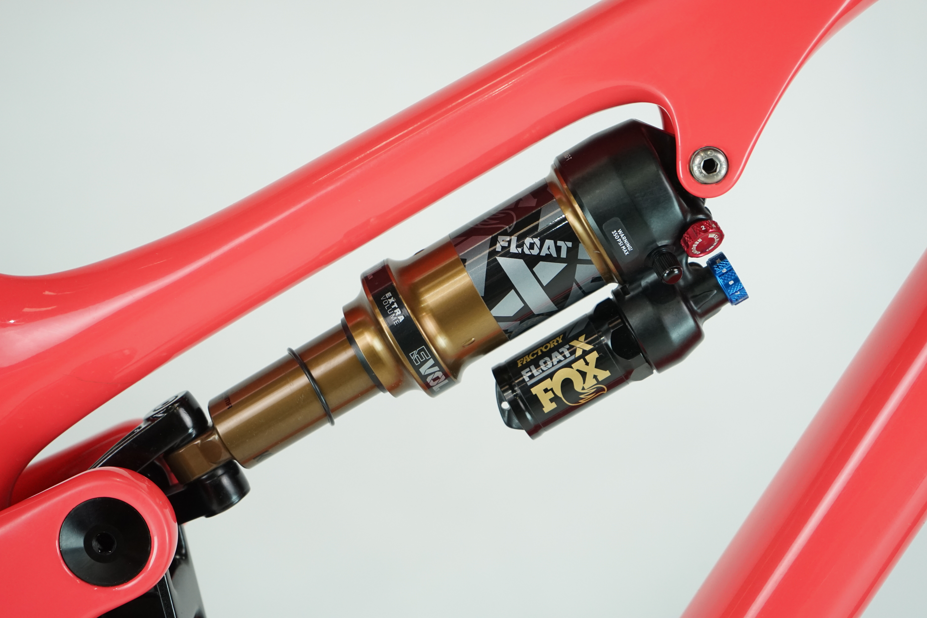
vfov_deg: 19.5
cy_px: 309
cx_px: 464
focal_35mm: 70
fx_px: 1802
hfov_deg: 28.8
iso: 1600
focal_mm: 70
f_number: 5.6
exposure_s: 1/200
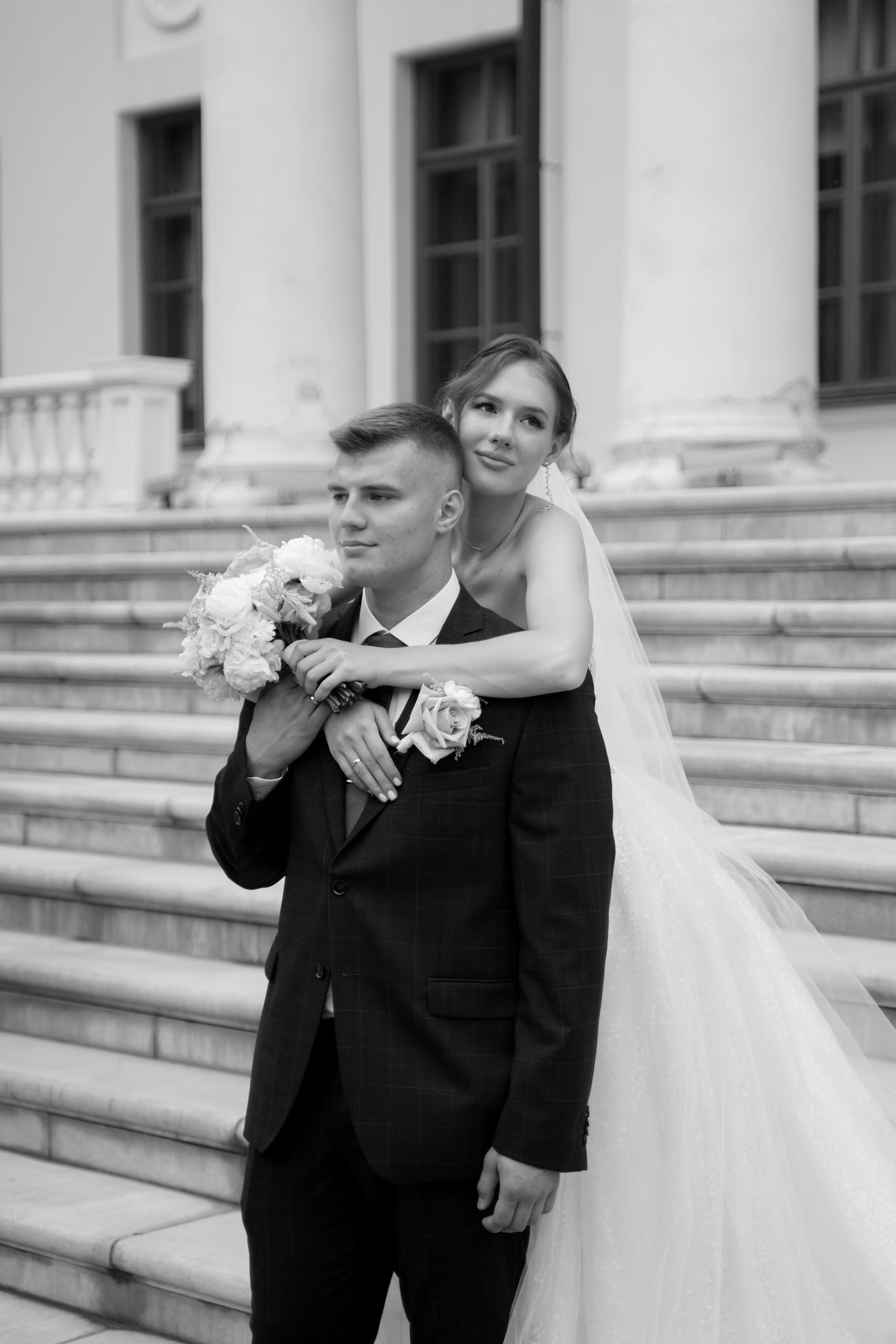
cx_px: 448
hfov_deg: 21.6
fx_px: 2352
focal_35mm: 63
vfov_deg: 31.9
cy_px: 672
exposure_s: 1/3200
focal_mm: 63
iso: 320
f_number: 2.8
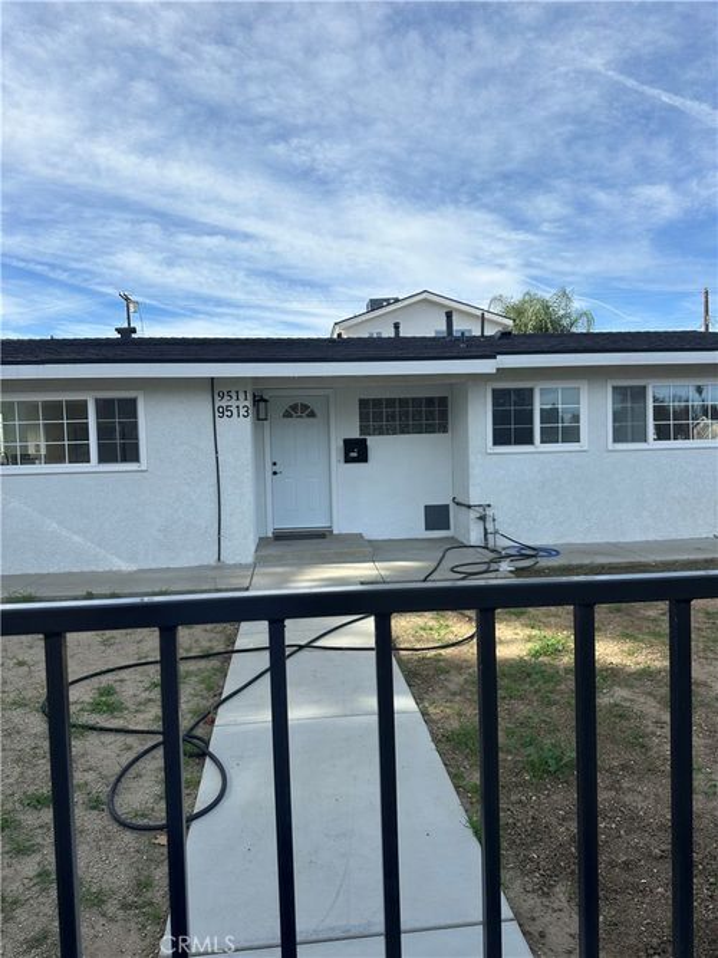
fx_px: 664
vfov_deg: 71.6
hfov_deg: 56.8
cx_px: 359
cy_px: 479
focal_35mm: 24
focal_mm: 6.86
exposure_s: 1/3597
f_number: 1.78
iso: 80
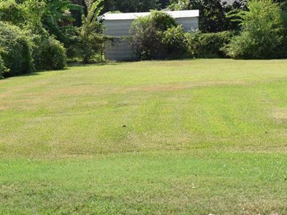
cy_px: 36
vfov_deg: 14.0
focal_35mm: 105
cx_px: 173
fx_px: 870
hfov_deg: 18.7
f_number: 10
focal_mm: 32
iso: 200
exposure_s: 1/400
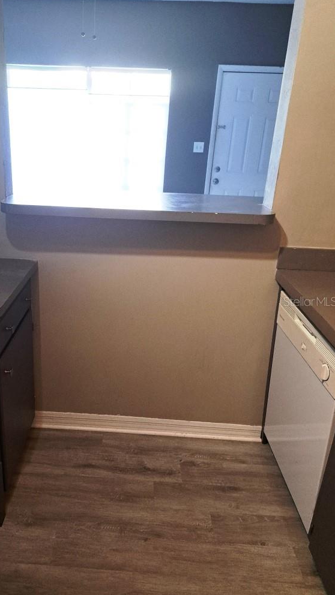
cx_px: 109
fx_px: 426
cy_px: 301
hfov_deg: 42.3
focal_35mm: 27
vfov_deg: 69.9
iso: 320
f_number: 1.8
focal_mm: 5.23
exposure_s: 1/60
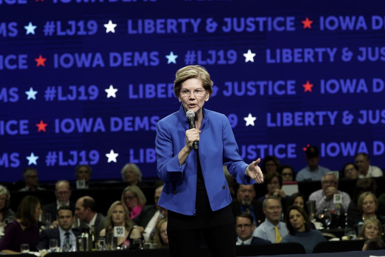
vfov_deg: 5.5
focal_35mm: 250
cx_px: 192
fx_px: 2674
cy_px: 128
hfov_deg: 8.2
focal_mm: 250
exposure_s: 1/100
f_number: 10
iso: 2000
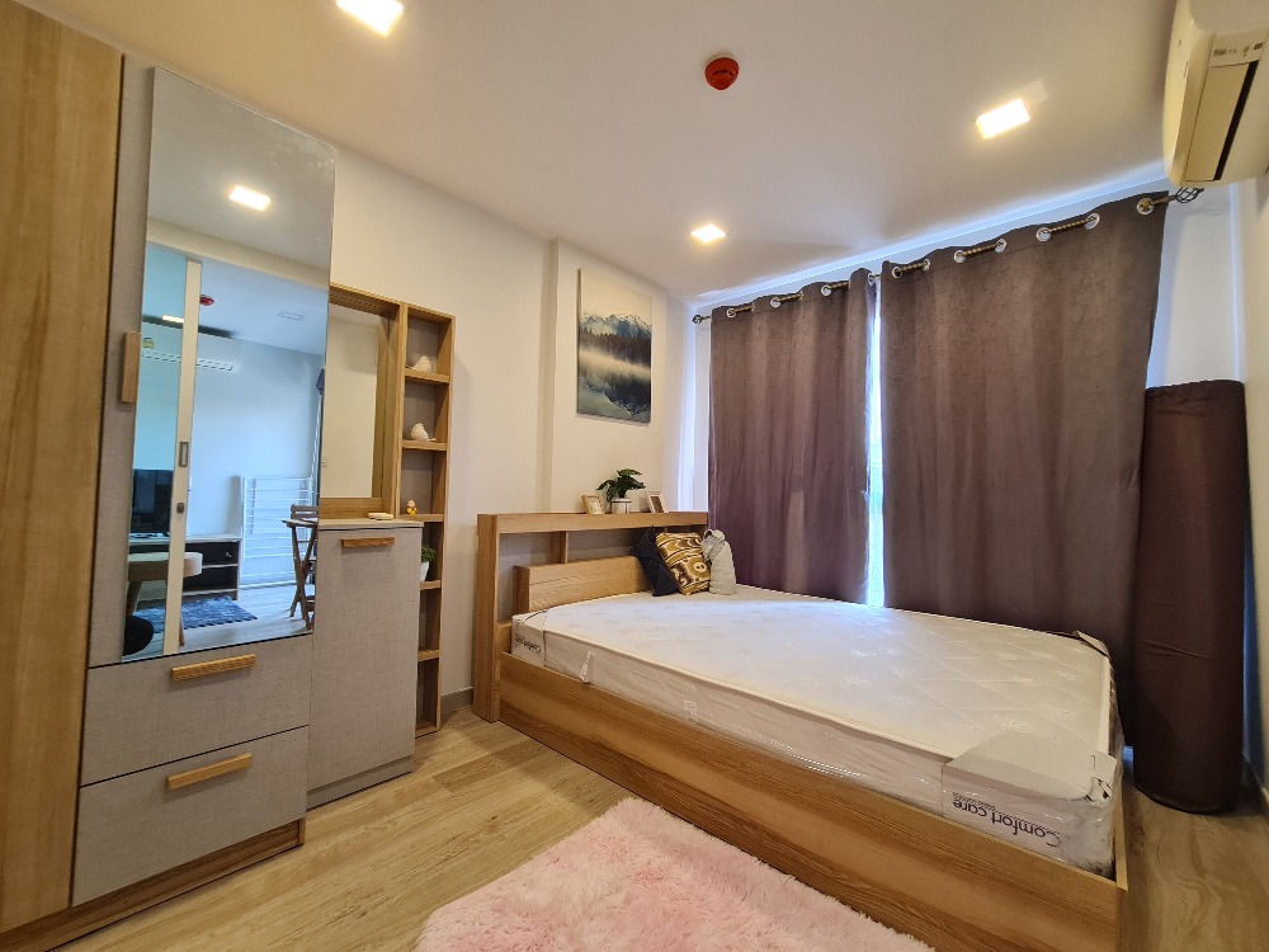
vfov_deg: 89.9
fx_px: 477
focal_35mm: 13
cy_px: 476
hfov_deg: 106.2
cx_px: 634
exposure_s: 1/50
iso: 200
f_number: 2.2
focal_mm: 2.2
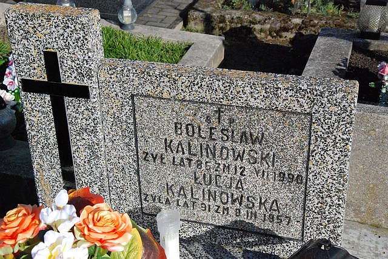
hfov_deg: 33.4
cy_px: 130
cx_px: 194
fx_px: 647
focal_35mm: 60
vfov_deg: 22.7
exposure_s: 1/4000
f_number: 9
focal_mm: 40
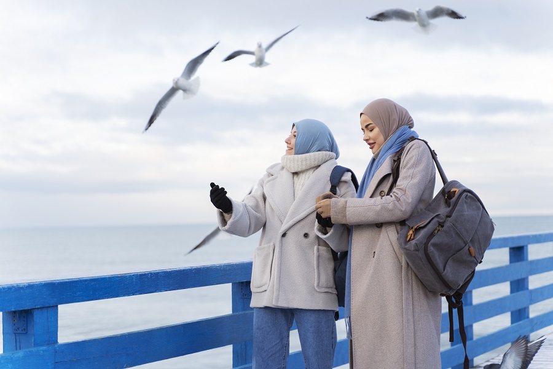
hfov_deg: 27.0
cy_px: 184
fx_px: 1152
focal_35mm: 75
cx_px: 276
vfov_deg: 18.2
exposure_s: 1/640
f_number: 2.8
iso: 200
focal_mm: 75
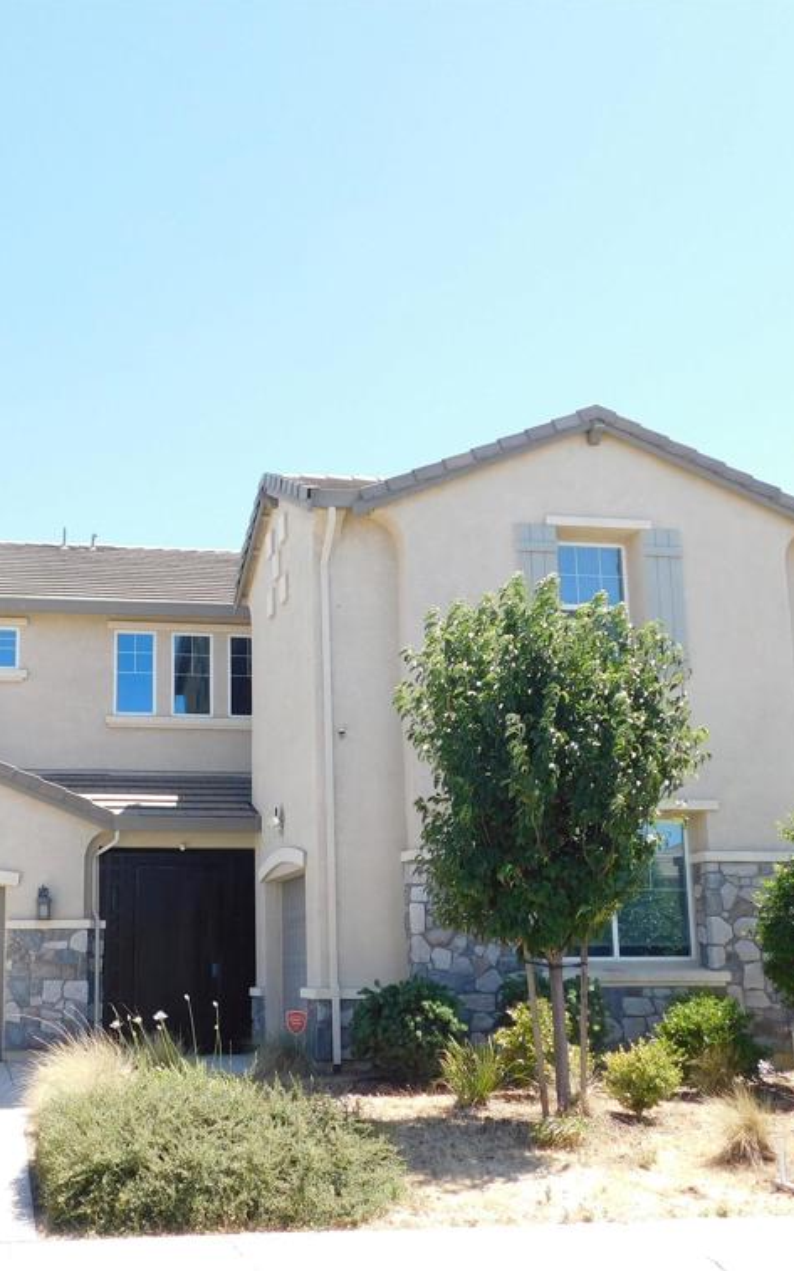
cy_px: 641
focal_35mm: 43
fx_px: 1489
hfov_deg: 29.5
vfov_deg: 46.2
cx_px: 227
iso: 125
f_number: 3.2
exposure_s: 1/500
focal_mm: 5.3
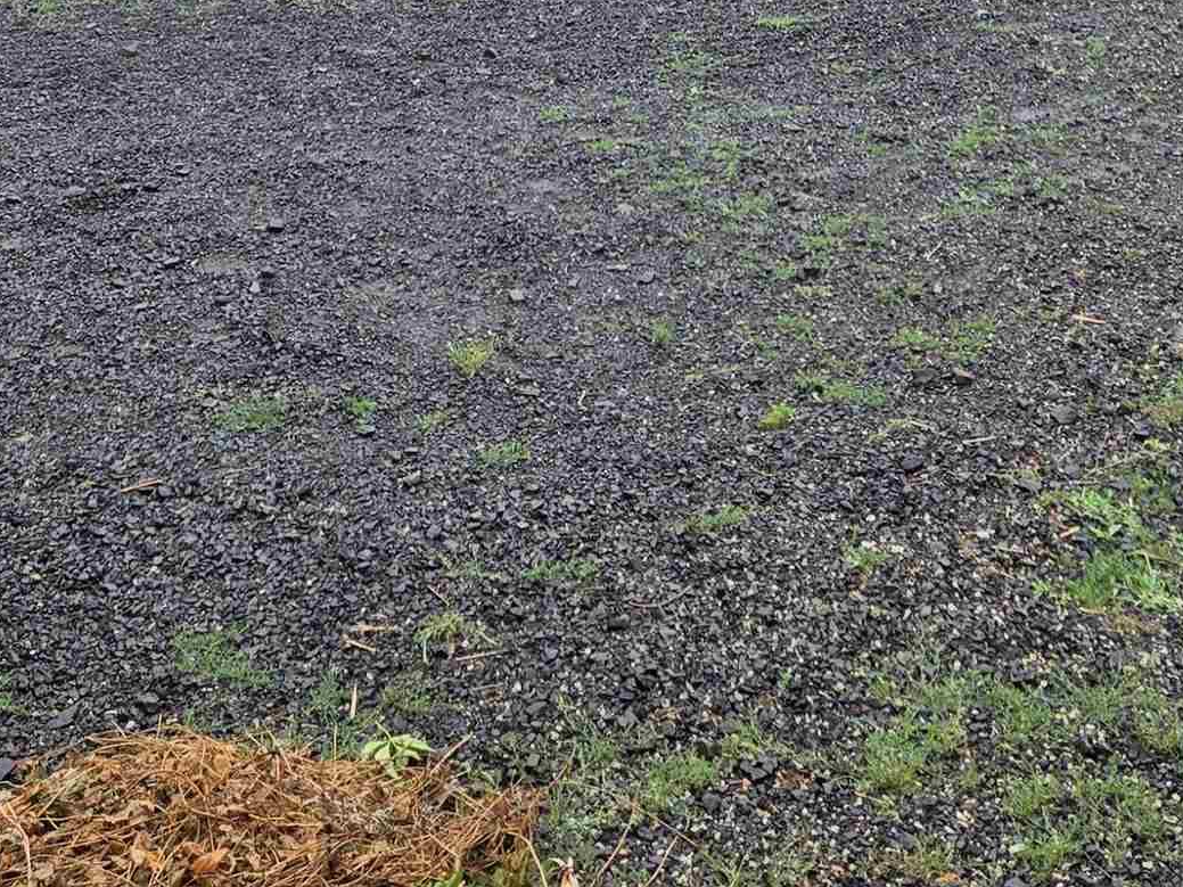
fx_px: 2324
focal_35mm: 68
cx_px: 685
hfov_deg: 28.5
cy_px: -314
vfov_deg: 19.6
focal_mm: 5.4
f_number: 1.8
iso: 25
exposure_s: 1/636
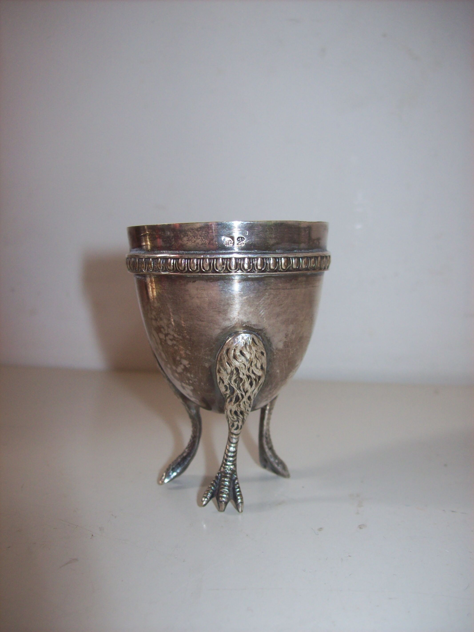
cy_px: 316
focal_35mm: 36
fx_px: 658
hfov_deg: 39.6
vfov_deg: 51.4
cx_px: 237
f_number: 2.7
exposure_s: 1/64
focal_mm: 6
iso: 80
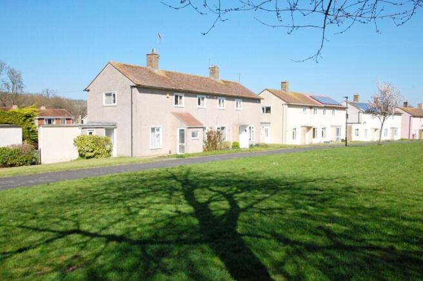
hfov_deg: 62.0
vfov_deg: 43.5
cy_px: 140
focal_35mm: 30
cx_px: 212
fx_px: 352
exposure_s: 1/500
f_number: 11
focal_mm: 20
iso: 800
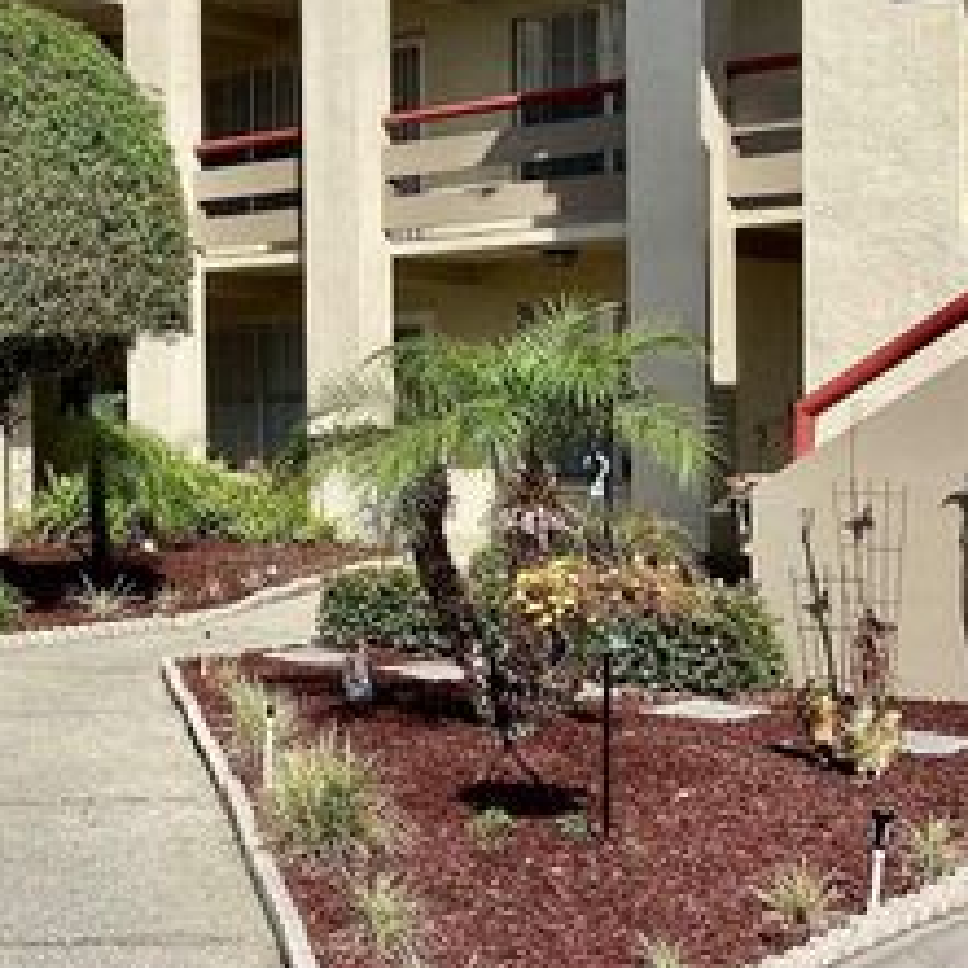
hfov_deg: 26.6
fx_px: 1962
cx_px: 70
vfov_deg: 27.7
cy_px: 383
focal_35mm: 62
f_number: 2.4
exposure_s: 1/1812
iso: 25
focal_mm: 3.3
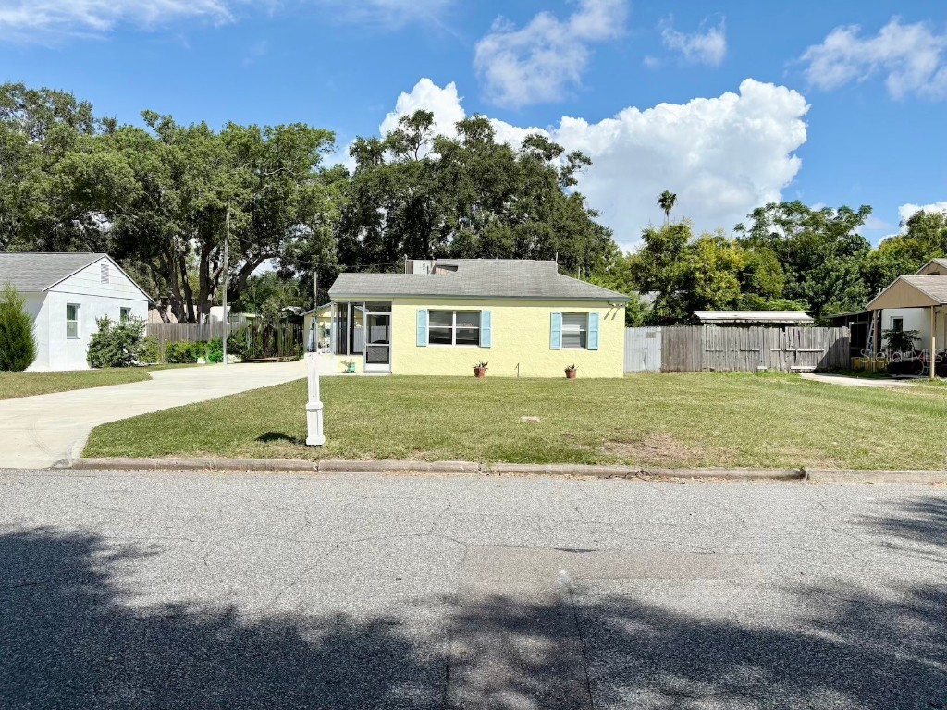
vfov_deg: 53.1
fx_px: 711
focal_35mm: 26
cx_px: 474
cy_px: 355
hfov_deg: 67.3
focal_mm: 5.96
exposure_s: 1/5348
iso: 50
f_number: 1.6
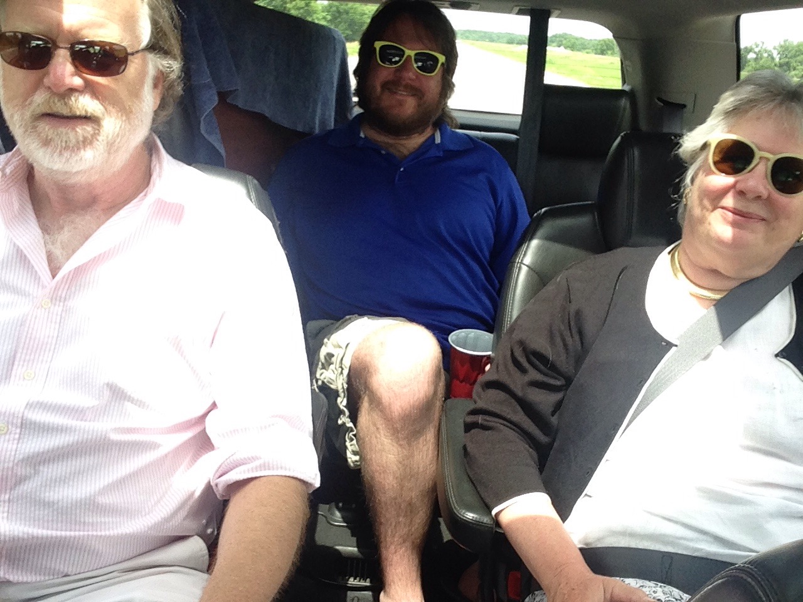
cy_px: 301
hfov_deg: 52.6
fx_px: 812
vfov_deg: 40.7
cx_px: 402
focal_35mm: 35
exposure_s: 1/60
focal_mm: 2.18
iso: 32
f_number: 2.4
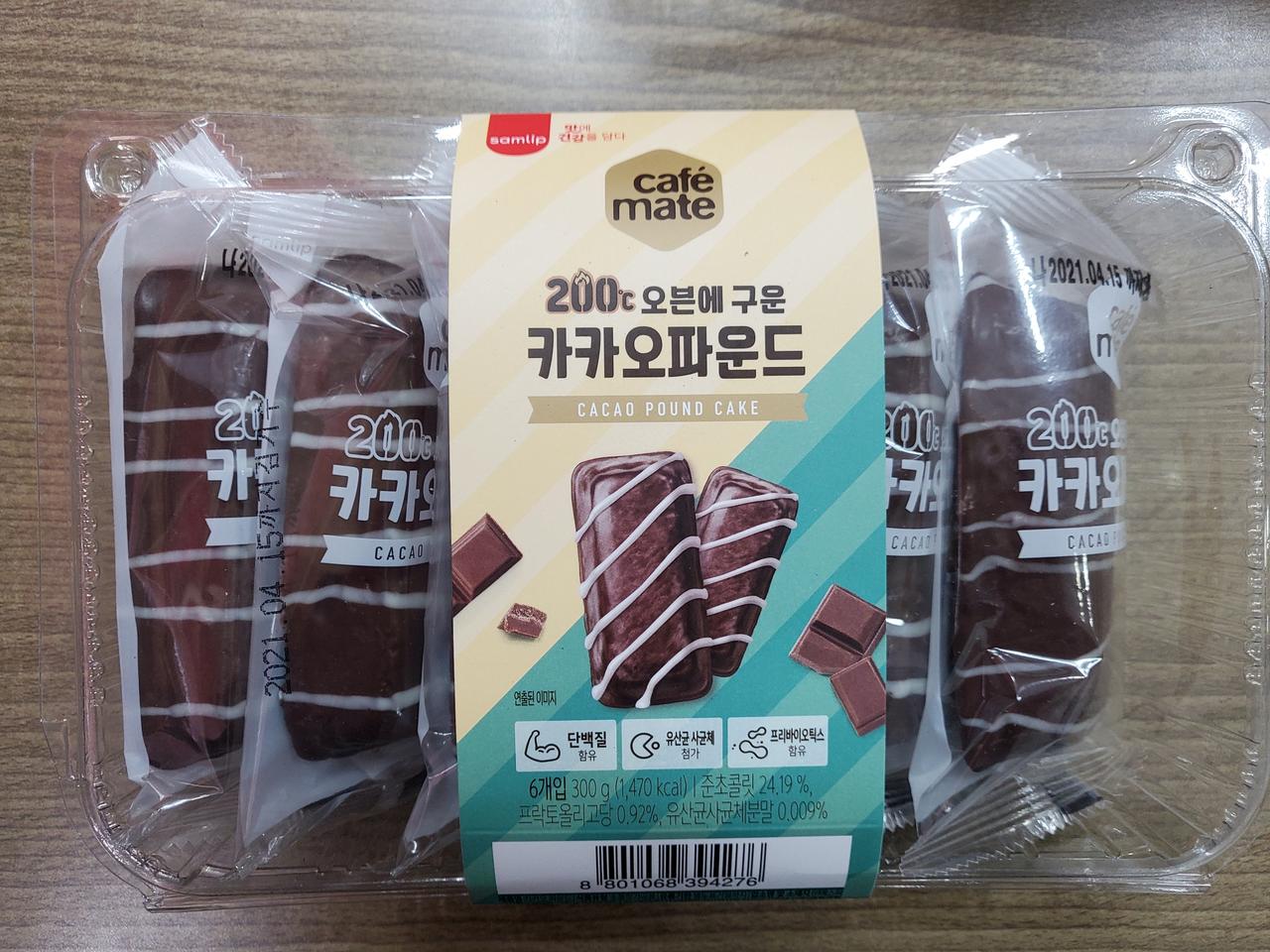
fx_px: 954
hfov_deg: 67.3
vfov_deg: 53.1
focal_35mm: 26
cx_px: 635
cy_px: 476
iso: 160
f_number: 1.8
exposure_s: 1/120
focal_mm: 4.25
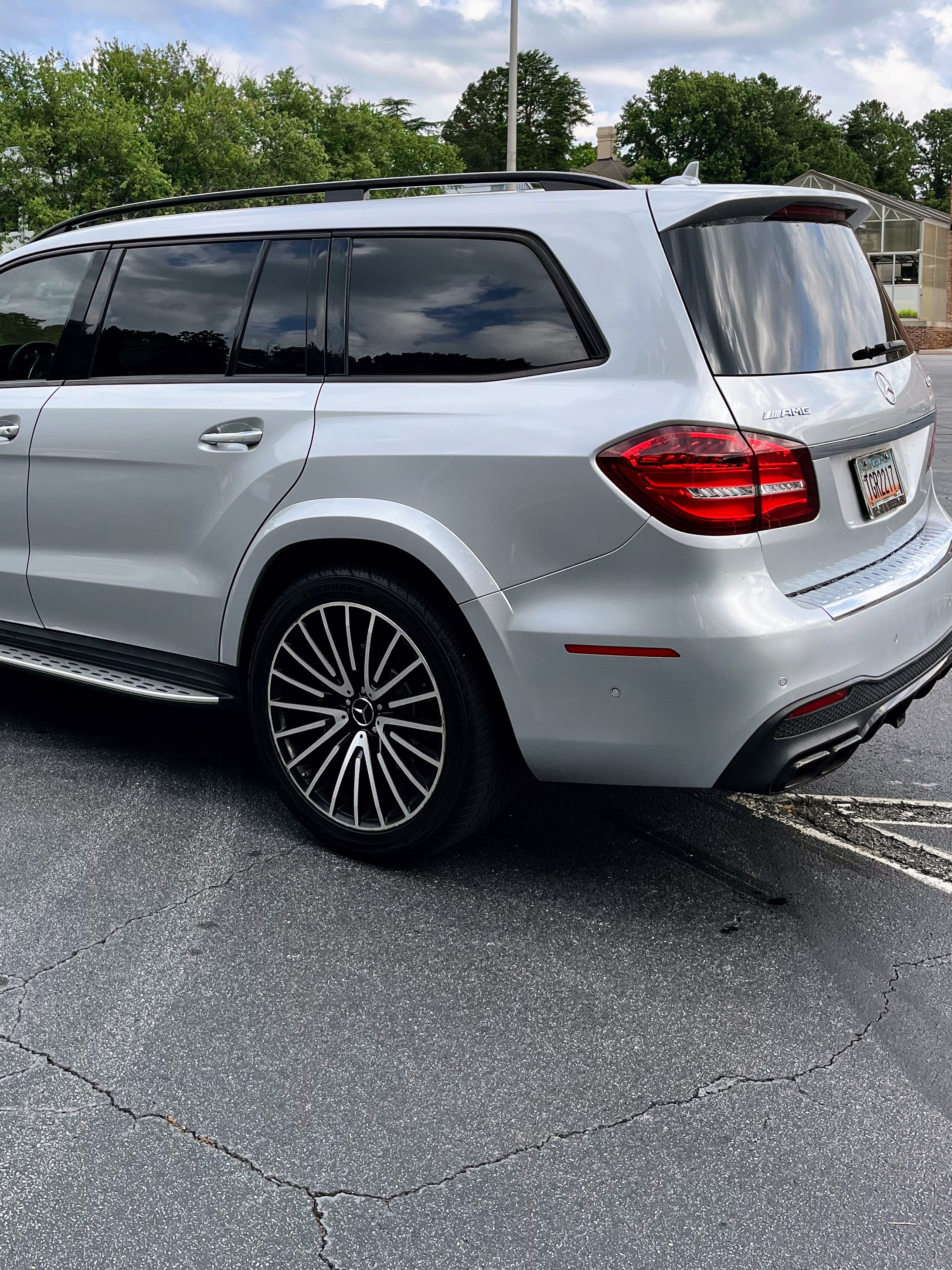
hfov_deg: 39.2
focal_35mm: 36
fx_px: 1320
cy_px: 409
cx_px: 321
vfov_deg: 50.3
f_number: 1.6
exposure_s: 1/2268
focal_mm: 5.1
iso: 50
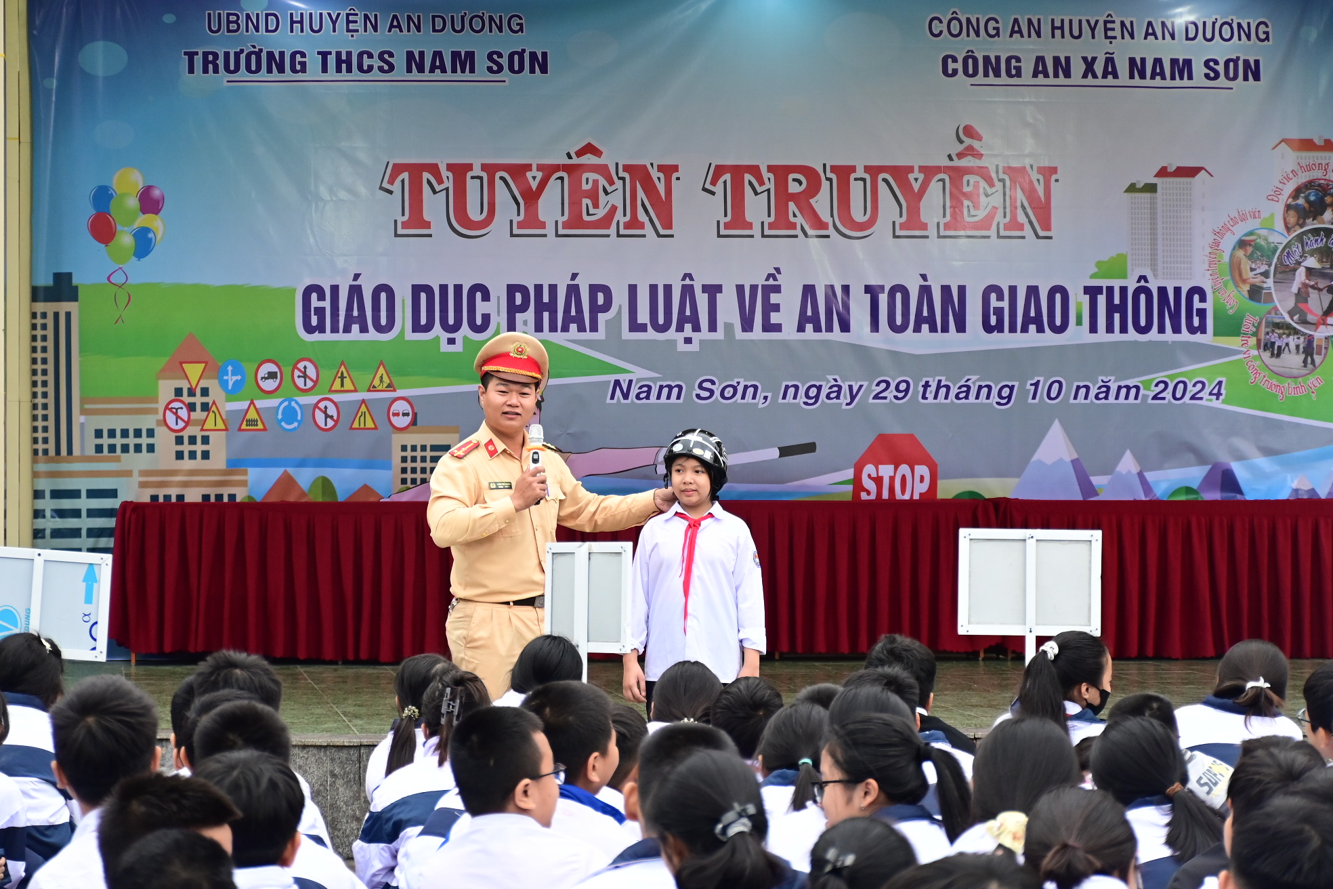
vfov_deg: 11.4
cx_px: 666
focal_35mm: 120
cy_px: 444
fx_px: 4443
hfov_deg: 17.1
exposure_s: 1/200
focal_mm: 80
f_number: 5.3
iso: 800
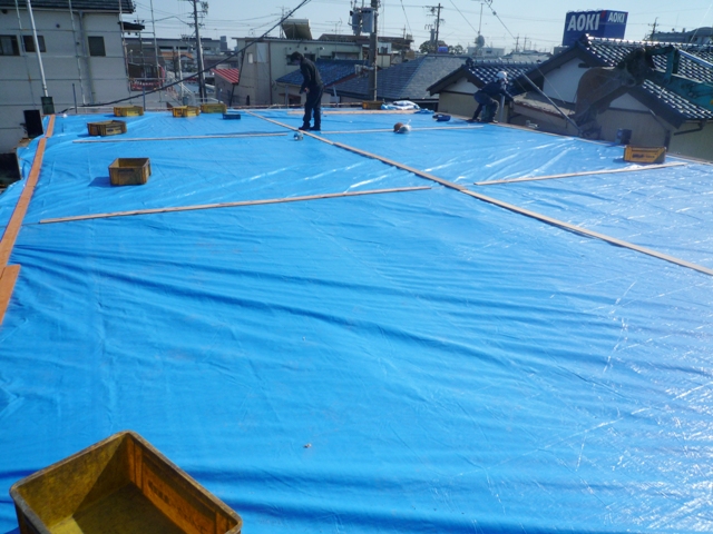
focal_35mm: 25
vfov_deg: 54.9
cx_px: 356
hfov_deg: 69.4
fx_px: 515
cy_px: 267
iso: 100
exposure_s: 1/800
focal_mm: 4.4
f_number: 5
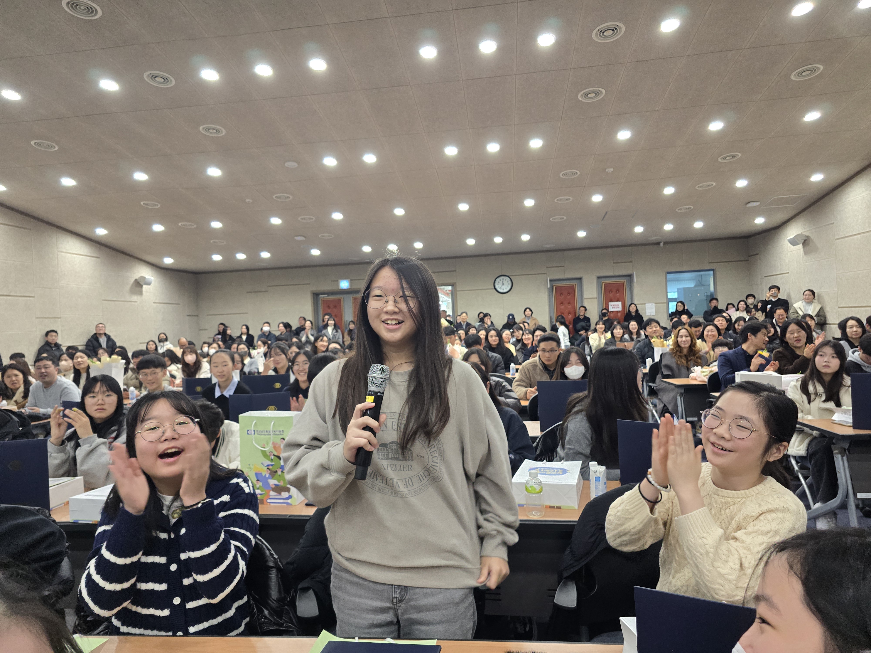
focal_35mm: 23
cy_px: 326
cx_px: 436
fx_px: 579
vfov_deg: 58.9
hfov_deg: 73.9
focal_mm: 6.3
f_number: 1.7
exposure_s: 1/120
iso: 640
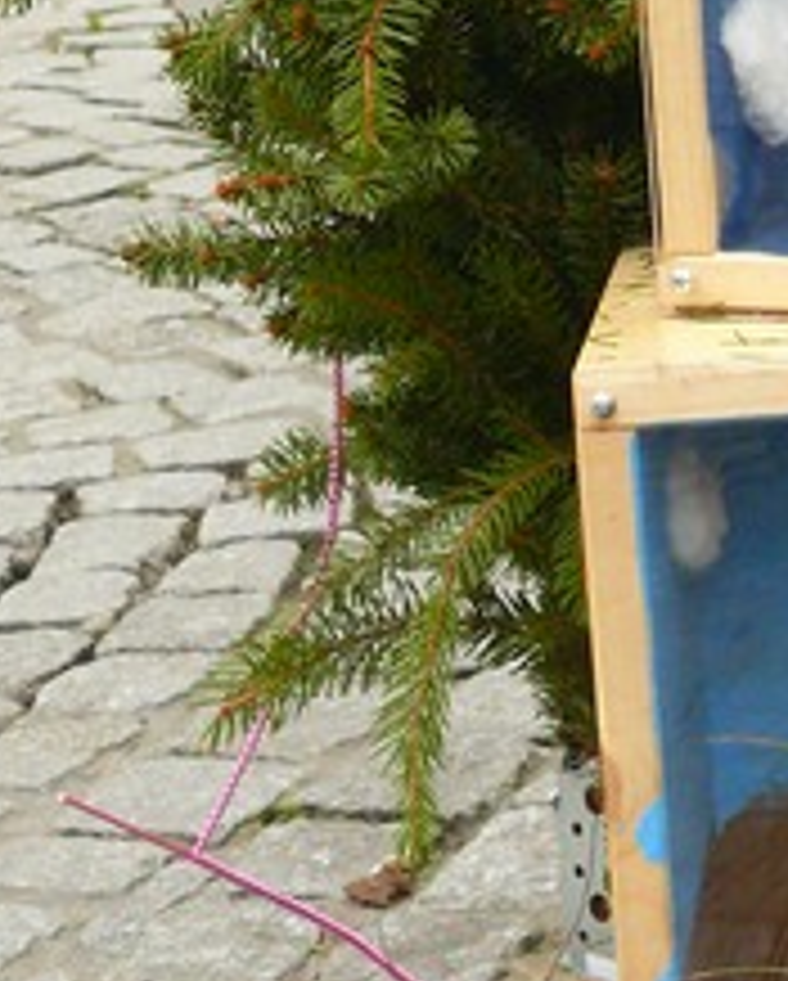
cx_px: 946
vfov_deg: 11.0
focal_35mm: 171
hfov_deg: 8.9
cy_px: -342
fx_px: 4975
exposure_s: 1/30
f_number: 3.2
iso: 200
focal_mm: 10.7
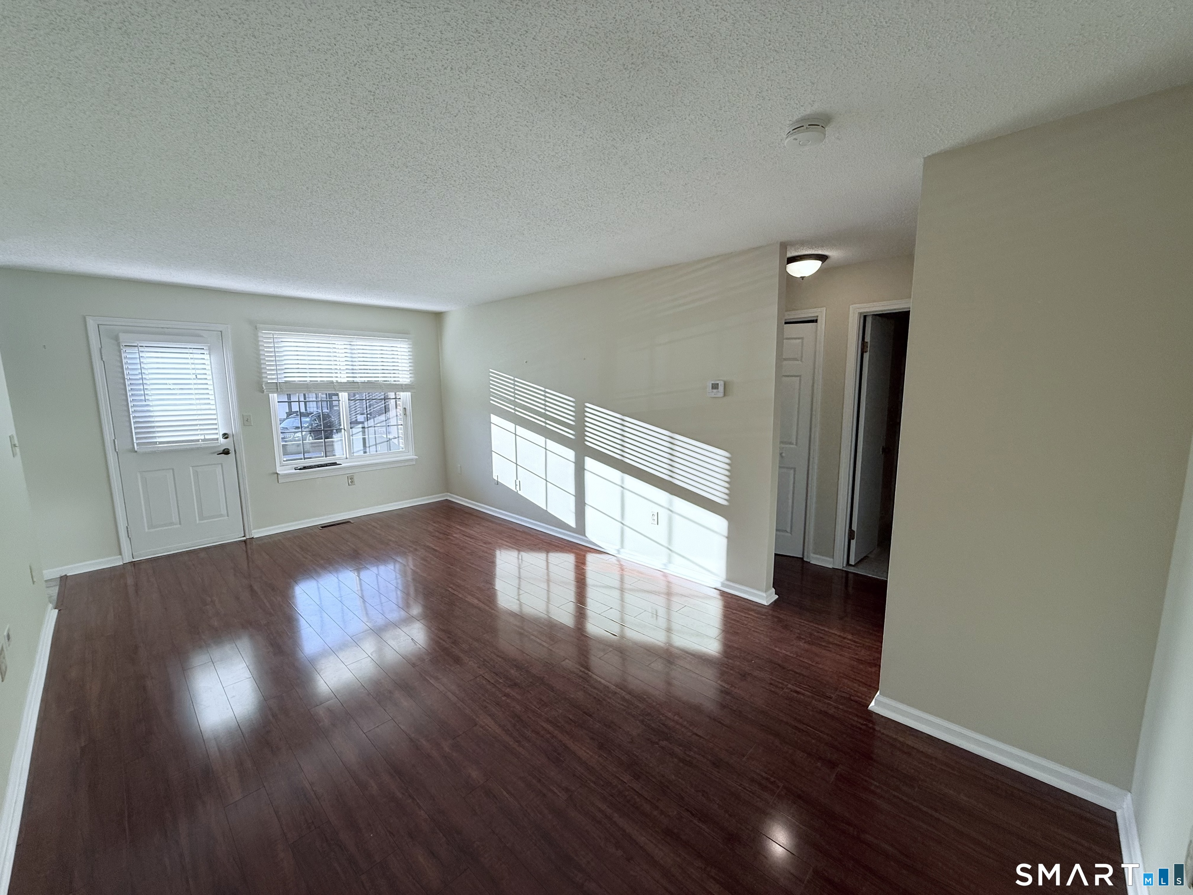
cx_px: 596
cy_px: 448
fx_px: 482
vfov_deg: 85.7
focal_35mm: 14
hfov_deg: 102.1
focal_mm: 2.22
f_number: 2.2
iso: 64
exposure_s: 1/282
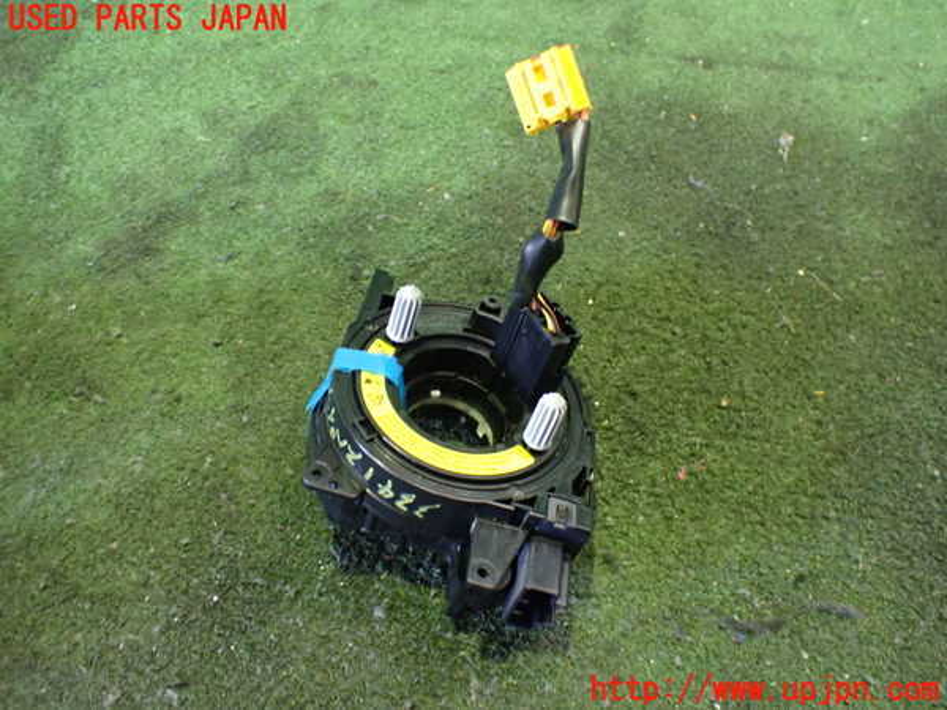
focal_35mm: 30
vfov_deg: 46.8
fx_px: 821
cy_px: 355
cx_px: 474
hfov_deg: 60.0
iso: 1000
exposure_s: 1/30
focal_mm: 5.4
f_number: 2.3
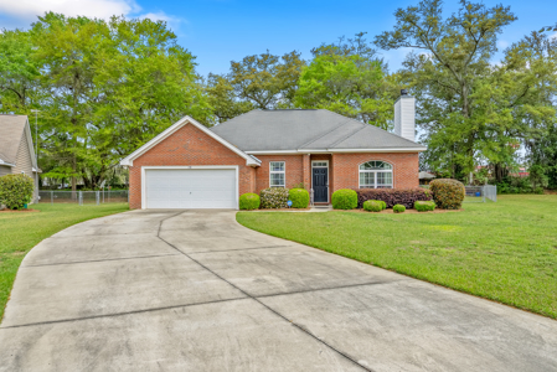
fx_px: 356
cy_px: 186
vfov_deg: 55.2
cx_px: 278
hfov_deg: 76.1
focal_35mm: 23
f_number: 5.6
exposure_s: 1/1600
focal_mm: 23
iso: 80
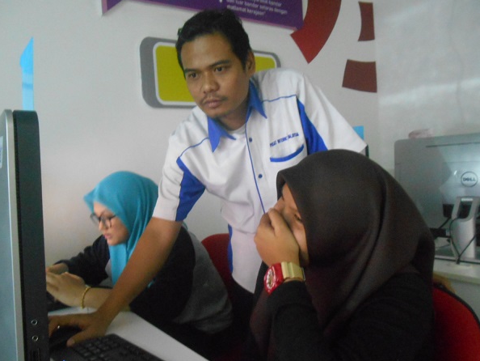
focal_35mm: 28
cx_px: 228
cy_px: 181
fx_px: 388
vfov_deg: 49.8
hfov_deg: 63.4
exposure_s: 1/15
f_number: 3.4
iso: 800
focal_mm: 4.7
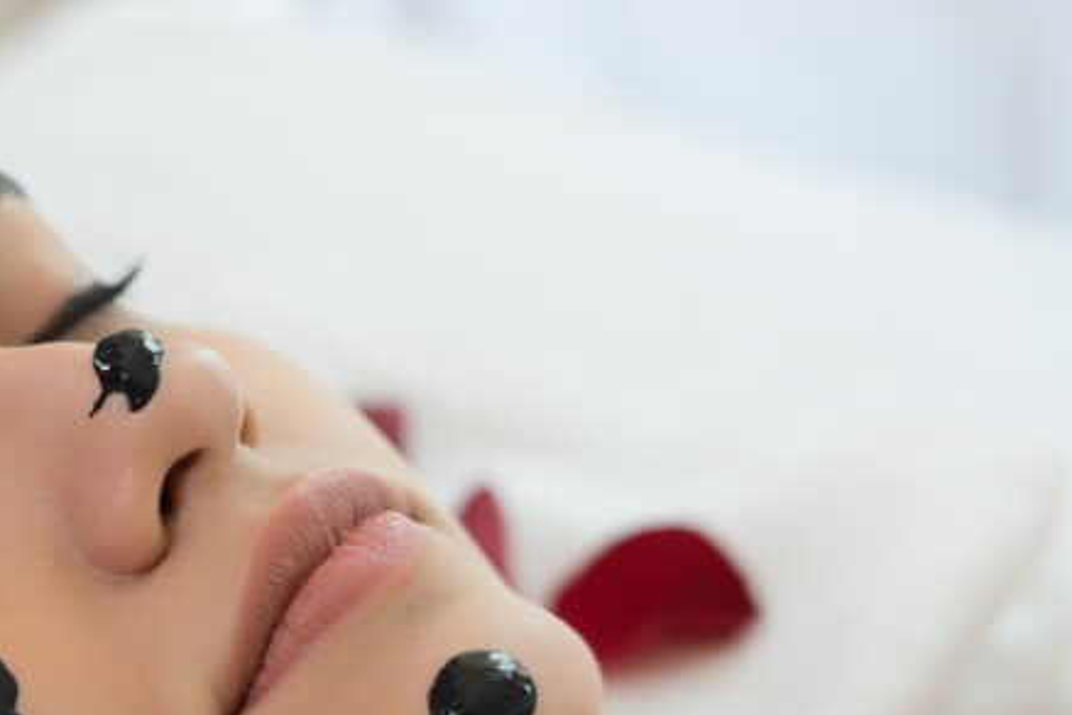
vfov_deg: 11.7
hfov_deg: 17.2
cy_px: 599
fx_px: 3484
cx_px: 73
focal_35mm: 117
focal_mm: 50
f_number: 2.8
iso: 400
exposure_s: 1/60
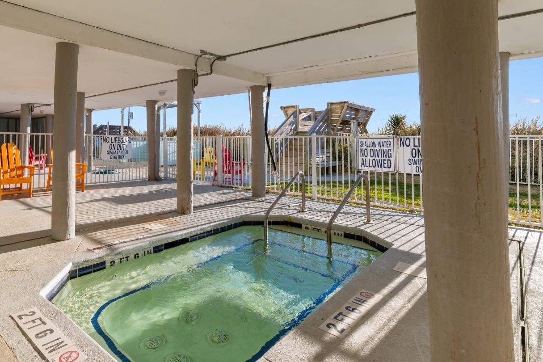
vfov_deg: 61.5
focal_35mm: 20
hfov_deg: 82.2
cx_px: 200
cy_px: 149
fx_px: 302
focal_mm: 10
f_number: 5.6
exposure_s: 1/125
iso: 100
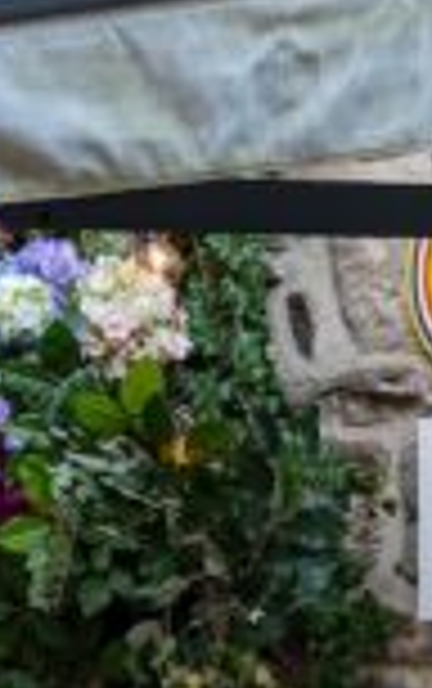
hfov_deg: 3.8
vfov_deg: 6.1
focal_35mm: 344
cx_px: 1118
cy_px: 769
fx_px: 6457
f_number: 4.5
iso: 100
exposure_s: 1/50
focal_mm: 50.4
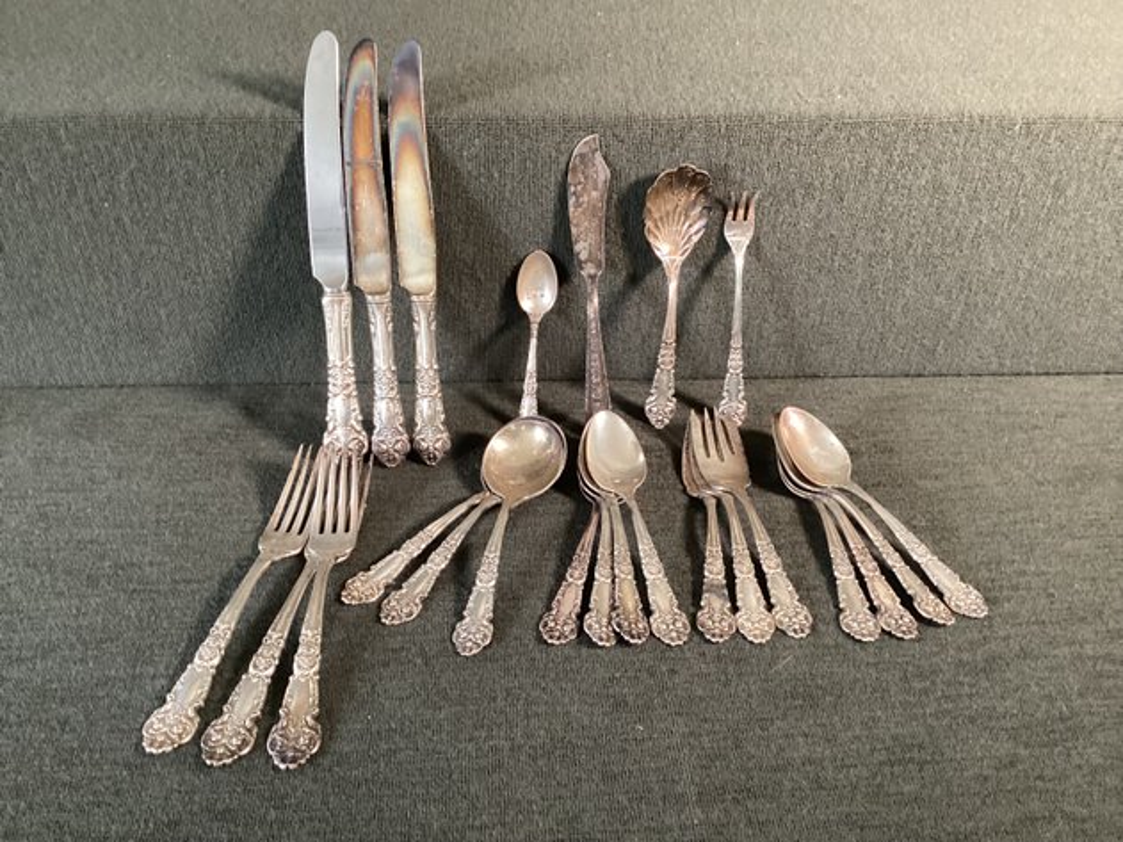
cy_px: 421
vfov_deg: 45.4
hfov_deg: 58.4
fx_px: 1005
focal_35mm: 31
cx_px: 562
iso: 320
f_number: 2.4
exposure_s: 1/60
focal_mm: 3.3
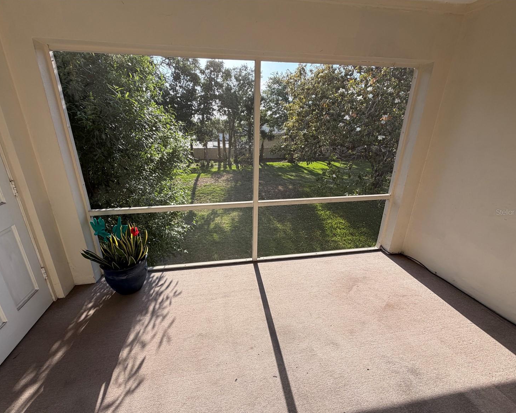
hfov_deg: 96.7
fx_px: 229
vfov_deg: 84.0
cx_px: 246
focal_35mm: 15
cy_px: 212
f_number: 2.2
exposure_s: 1/502
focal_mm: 2.22
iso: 64
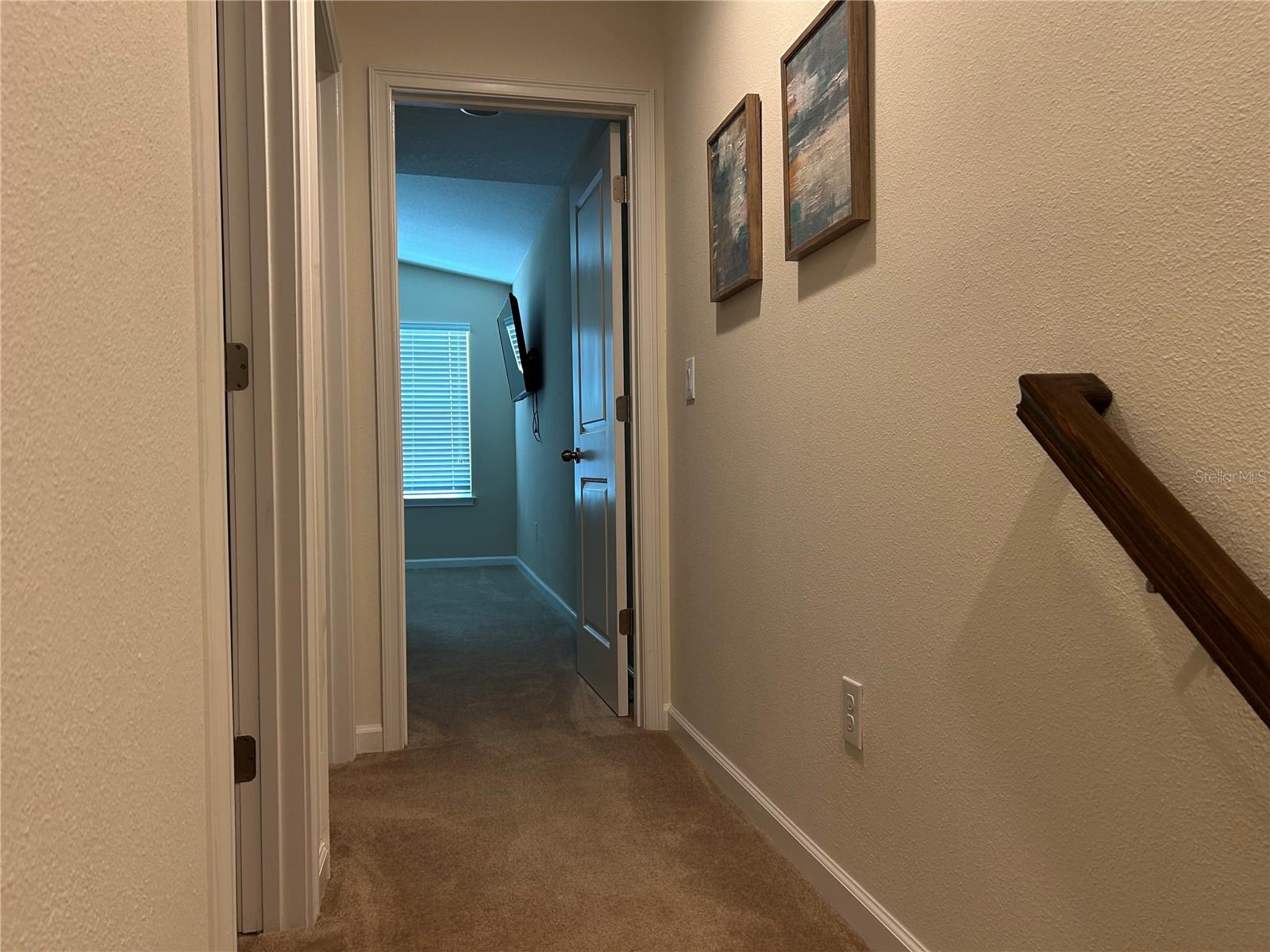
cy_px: 476
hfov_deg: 67.3
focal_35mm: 26
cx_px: 635
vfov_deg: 53.1
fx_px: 954
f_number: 1.5
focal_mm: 5.7
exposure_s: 1/60
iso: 100
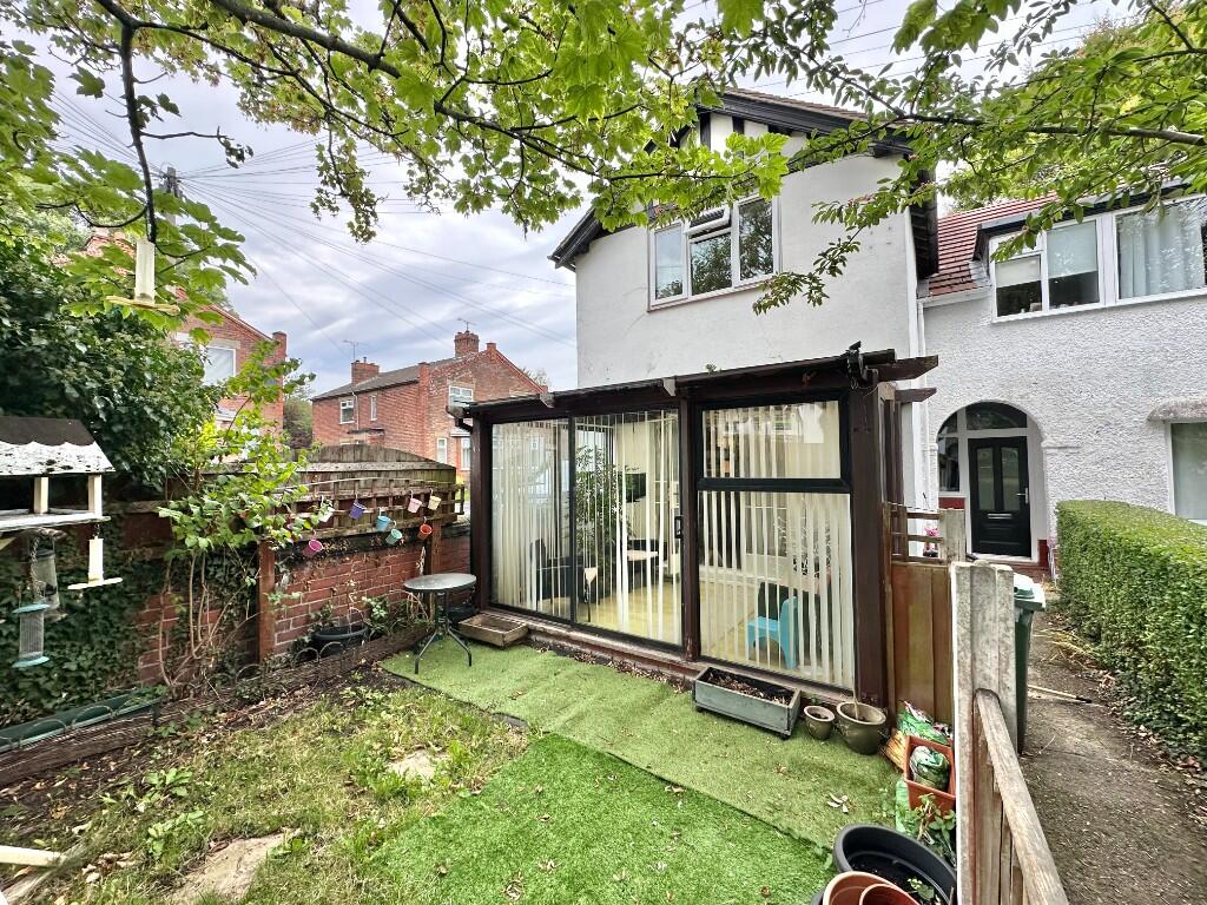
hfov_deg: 102.1
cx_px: 604
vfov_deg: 85.7
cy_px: 452
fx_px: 488
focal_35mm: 14
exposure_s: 1/332
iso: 40
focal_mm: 2.22
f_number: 2.2
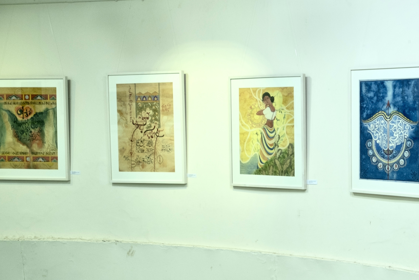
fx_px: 780
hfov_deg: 28.7
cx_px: 387
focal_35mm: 67
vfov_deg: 20.3
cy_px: 148
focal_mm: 23
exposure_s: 1/125
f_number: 1.6
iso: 320
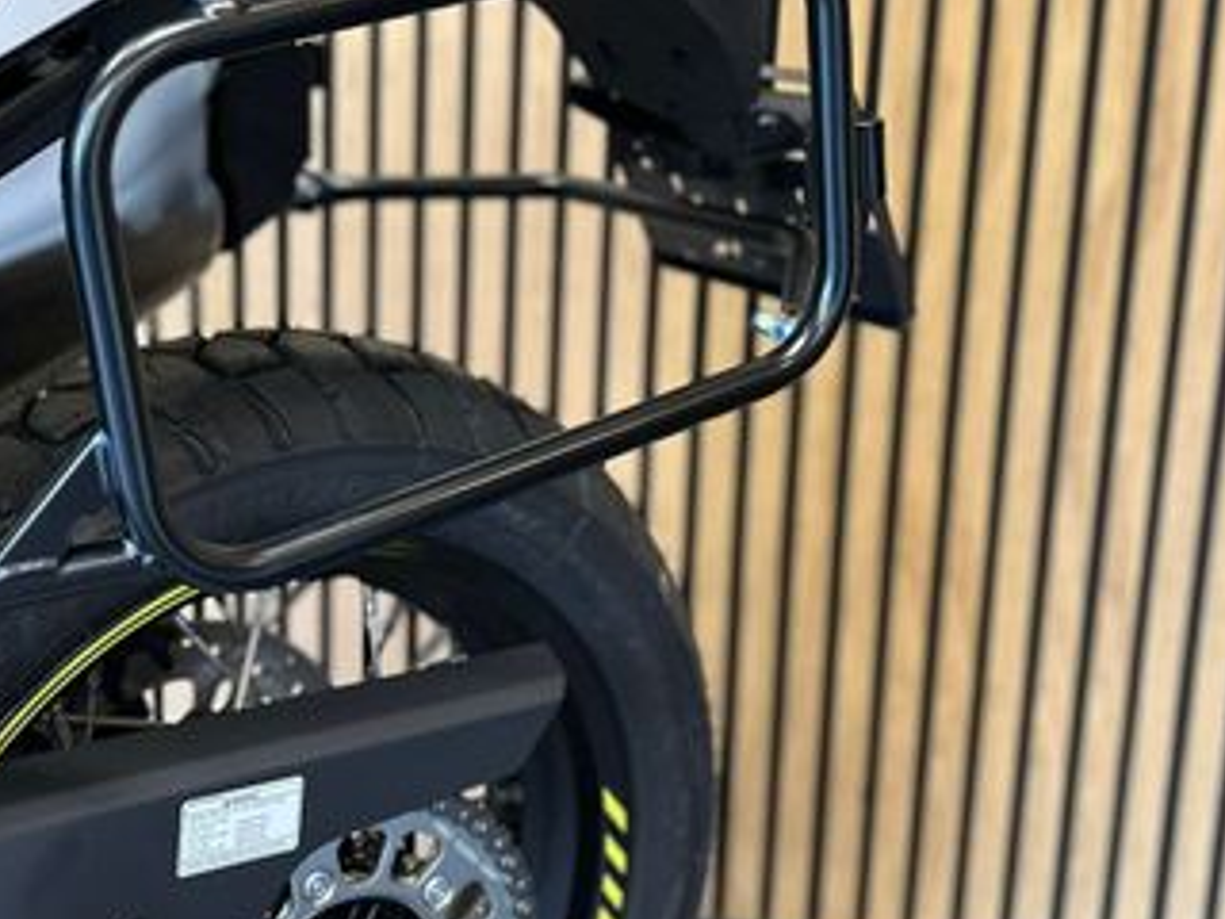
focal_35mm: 48
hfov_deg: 38.7
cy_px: 291
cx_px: 322
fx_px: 1699
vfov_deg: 30.0
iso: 320
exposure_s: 1/60
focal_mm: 6.86
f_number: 1.78
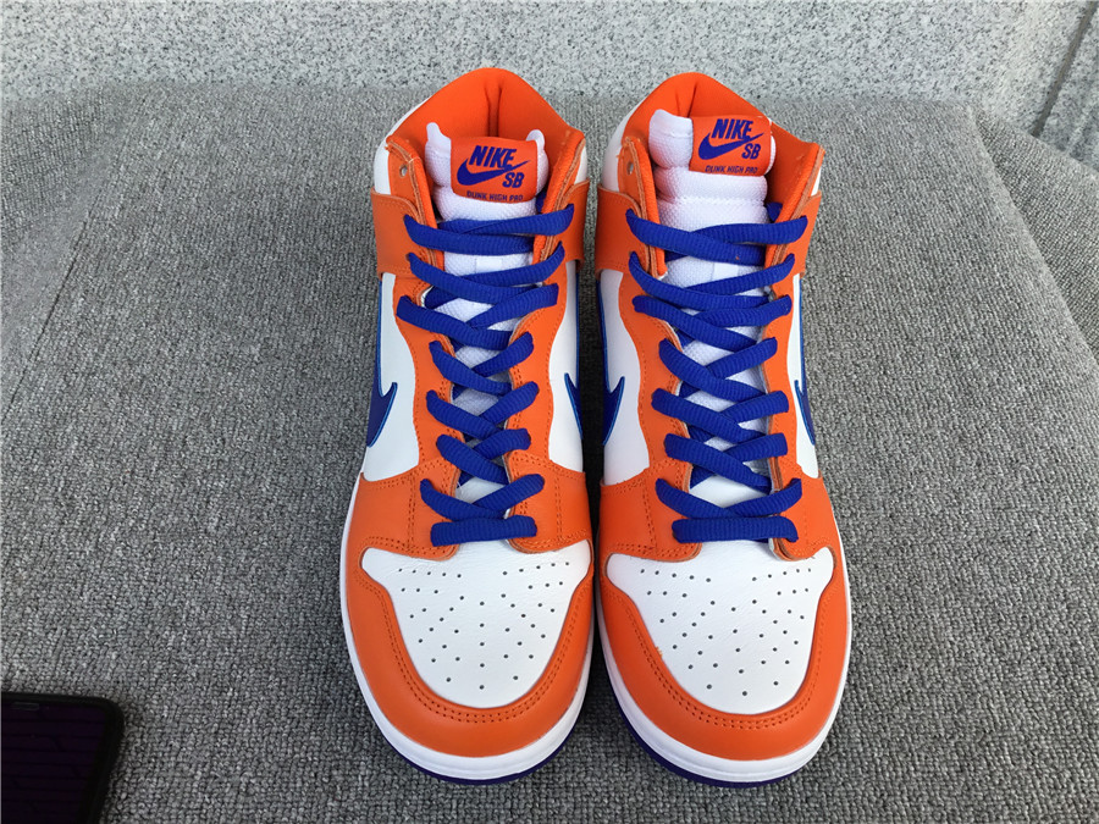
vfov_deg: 45.4
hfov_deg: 58.4
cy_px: 412
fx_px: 984
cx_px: 550
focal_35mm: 31
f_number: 2.4
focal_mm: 3.3
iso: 25
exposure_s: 1/364
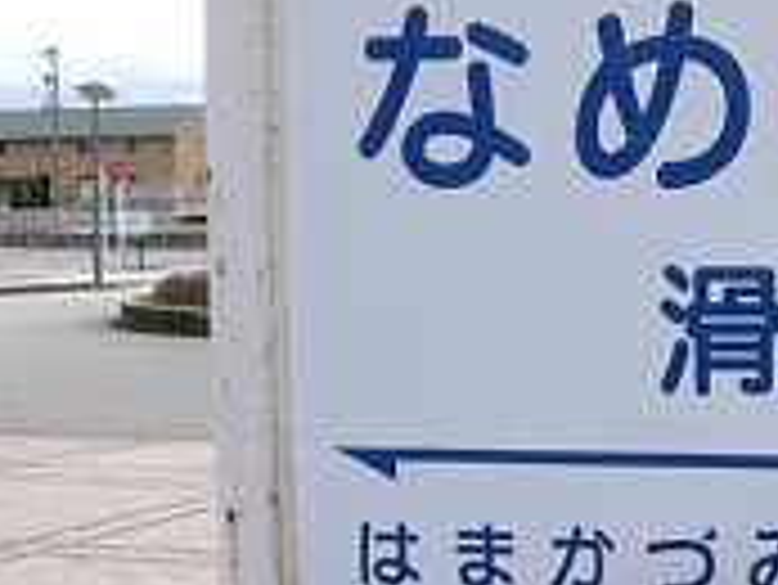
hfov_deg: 22.5
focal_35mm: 81
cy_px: 261
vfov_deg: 18.2
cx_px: 890
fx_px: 1822
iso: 100
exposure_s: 1/100
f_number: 11
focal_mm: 7.4
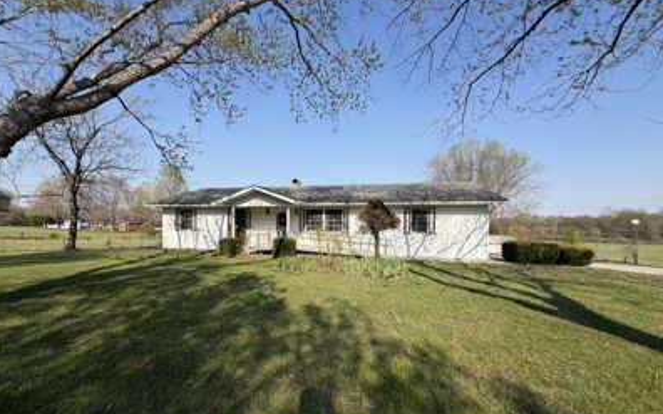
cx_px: 330
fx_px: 271
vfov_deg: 74.5
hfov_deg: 101.5
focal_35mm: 15
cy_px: 228
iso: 25
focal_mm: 2.22
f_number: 2.2
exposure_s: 1/770
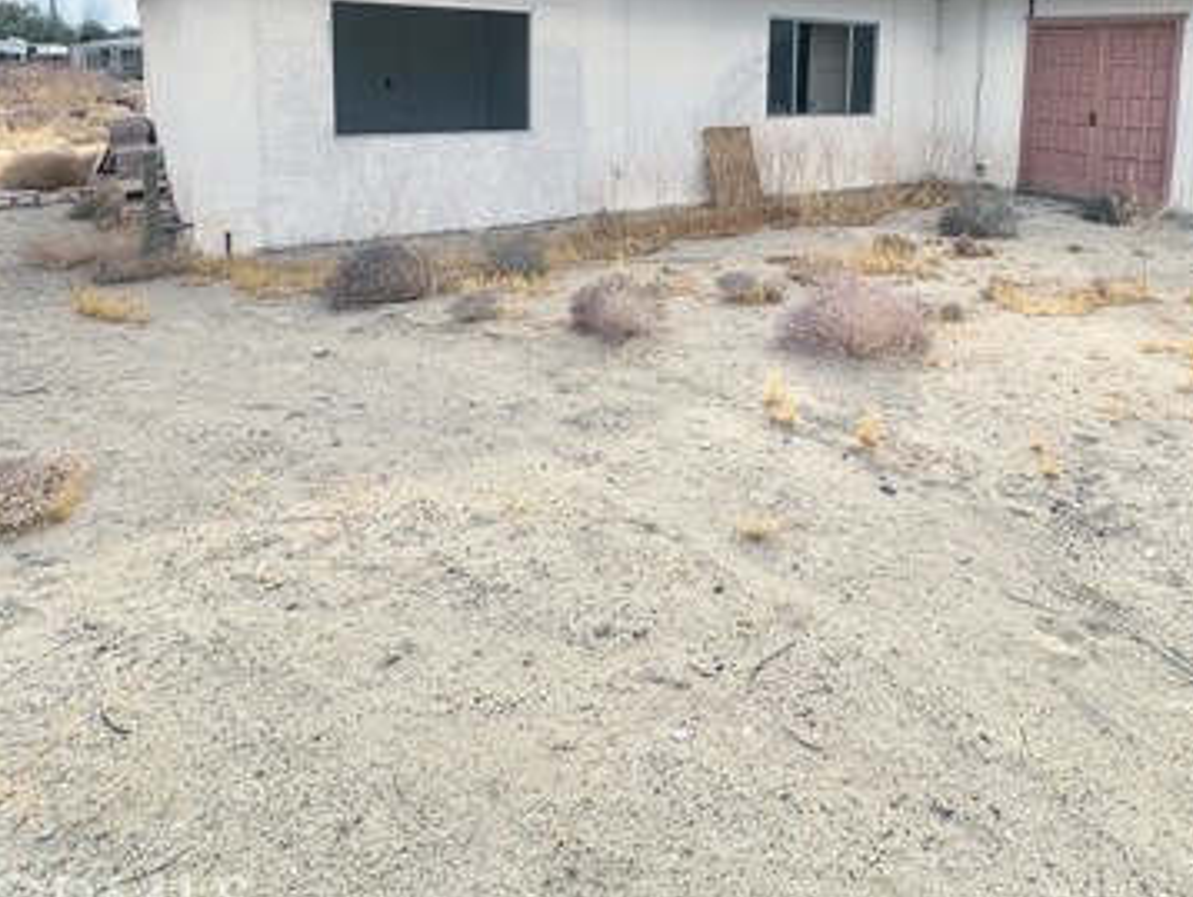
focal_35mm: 25
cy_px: 153
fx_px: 862
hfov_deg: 68.0
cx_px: 763
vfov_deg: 50.8
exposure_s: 1/2304
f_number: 2.2
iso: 50
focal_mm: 2.22
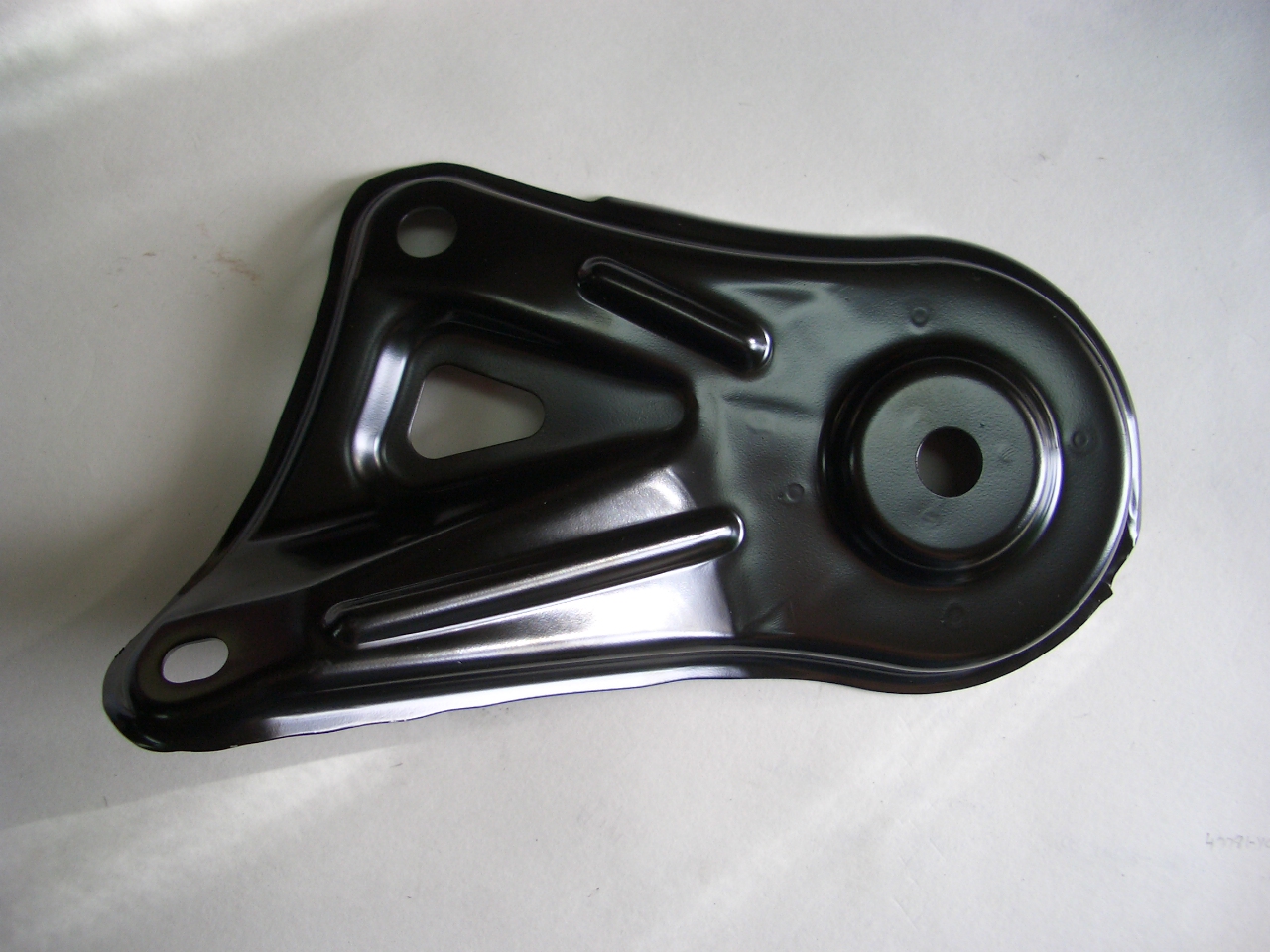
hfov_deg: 52.6
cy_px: 476
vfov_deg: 40.7
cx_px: 635
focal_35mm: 35
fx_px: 1284
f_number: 2.6
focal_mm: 5.8
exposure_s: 1/80
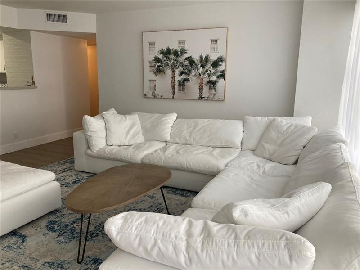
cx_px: 180
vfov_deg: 49.7
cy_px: 135
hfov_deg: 63.4
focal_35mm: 28
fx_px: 291
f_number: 1.8
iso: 64
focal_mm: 3.99
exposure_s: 1/120
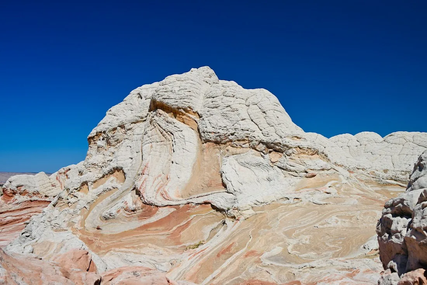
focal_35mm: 32
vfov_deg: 41.1
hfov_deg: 58.7
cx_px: 214
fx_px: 380
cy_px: 142
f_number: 8
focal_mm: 32
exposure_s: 1/250
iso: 100
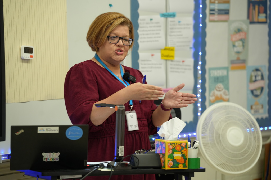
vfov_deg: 8.6
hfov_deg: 12.9
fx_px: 1198
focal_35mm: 159
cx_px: 136
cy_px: 90
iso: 1250
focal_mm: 159.1
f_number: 4
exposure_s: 1/160
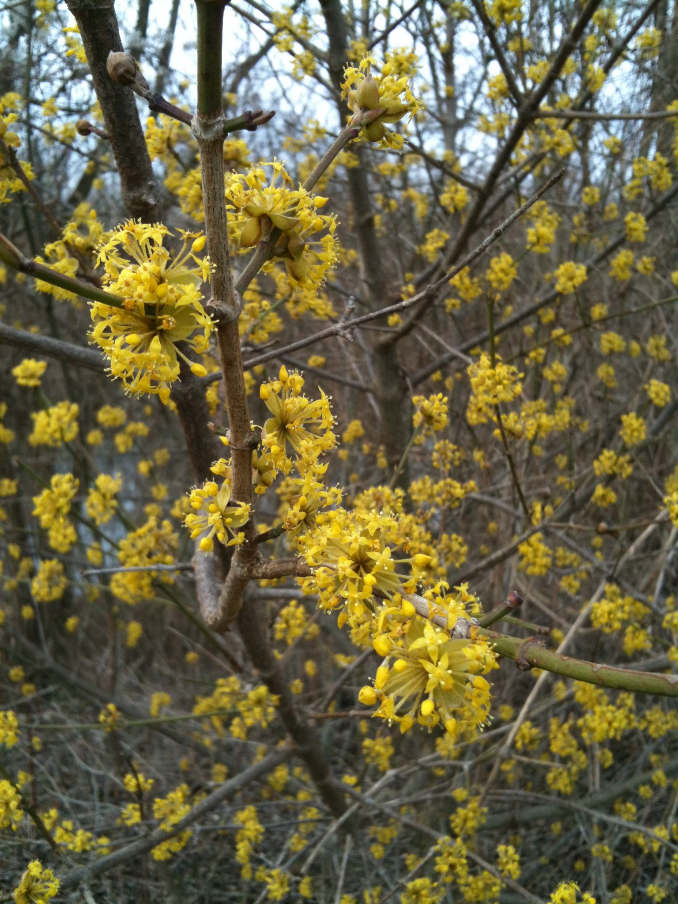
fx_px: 914
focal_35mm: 35
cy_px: 452
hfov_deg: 40.7
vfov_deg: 52.6
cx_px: 339
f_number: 2.8
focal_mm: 3.85
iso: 64
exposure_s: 1/346
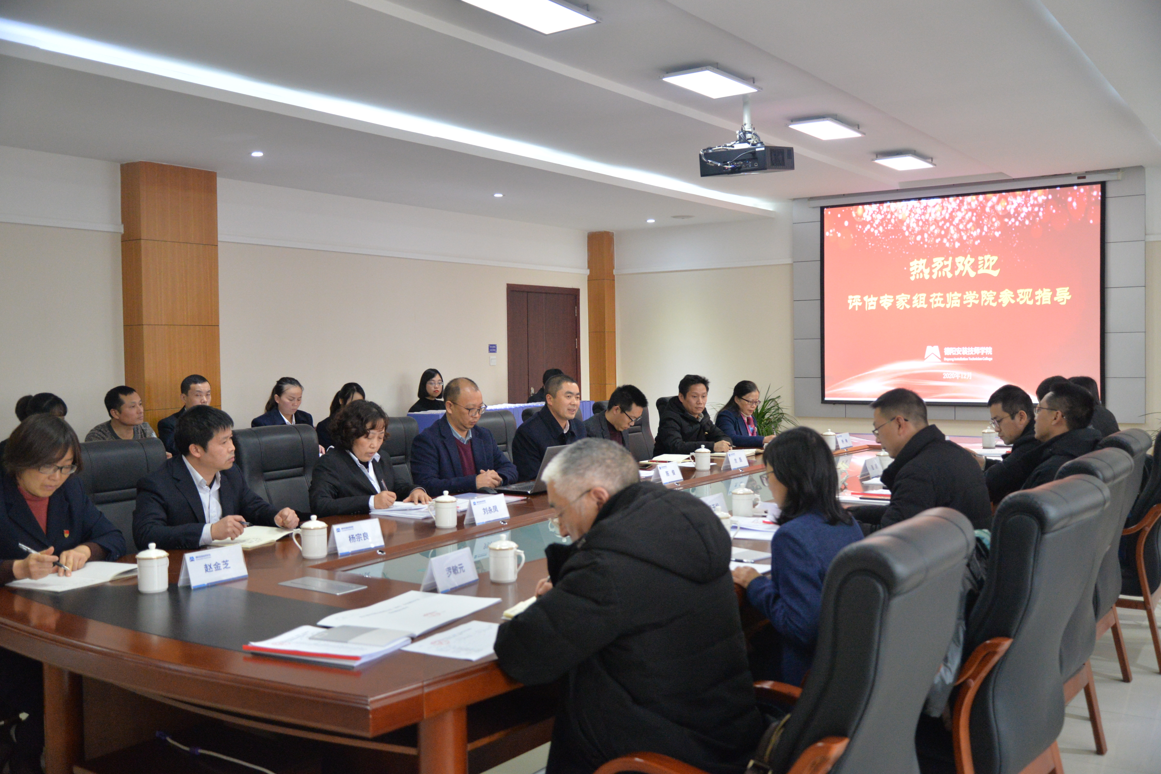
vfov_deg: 41.1
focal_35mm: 32
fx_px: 1032
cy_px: 387
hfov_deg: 58.7
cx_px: 580
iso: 3200
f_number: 4
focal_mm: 32
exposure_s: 1/100
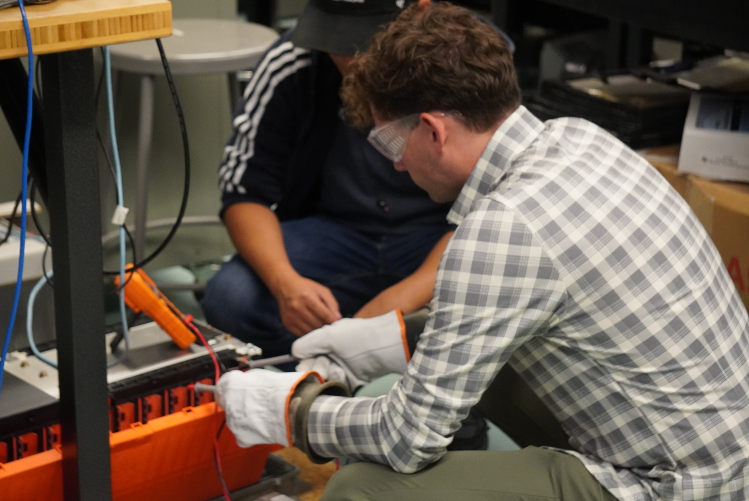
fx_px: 1718
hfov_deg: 24.6
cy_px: 250
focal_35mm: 82
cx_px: 374
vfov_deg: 16.6
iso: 4000
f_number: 4.5
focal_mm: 55
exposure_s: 1/160
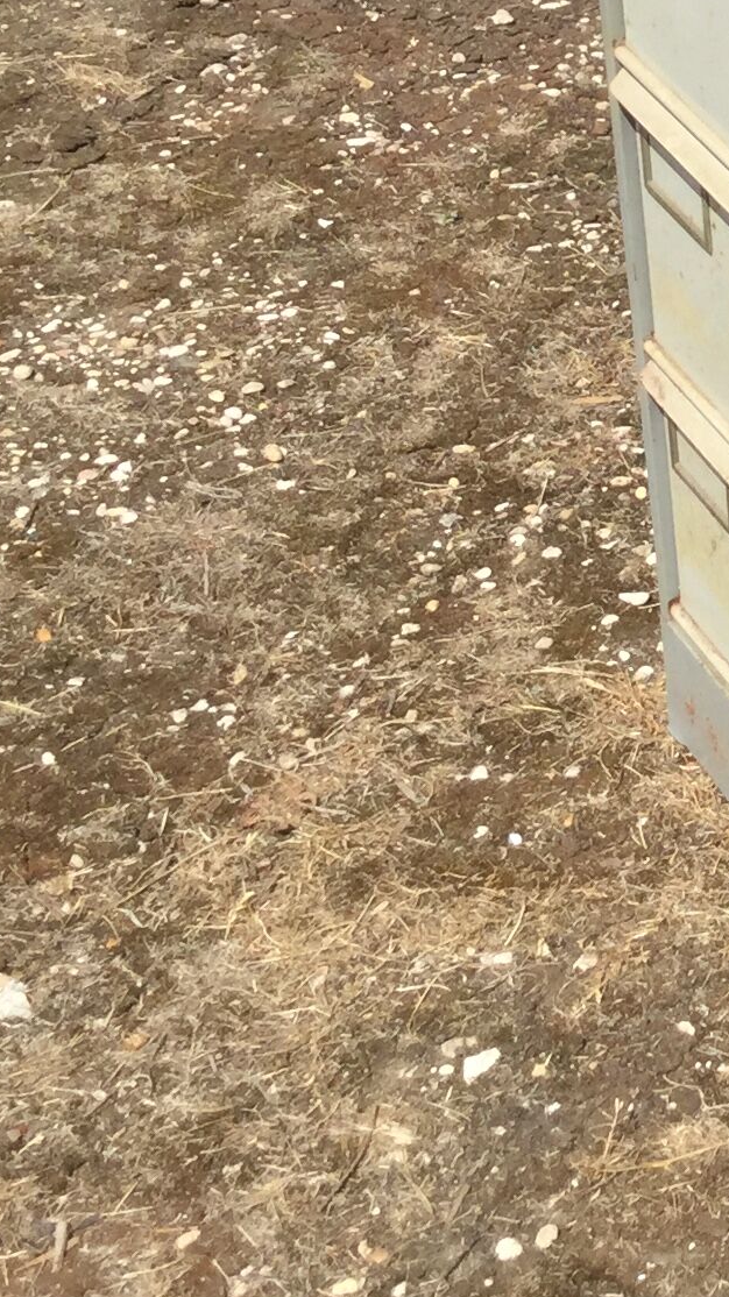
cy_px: 224
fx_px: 3405
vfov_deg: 21.3
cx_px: 1315
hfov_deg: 11.4
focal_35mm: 99
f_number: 2.4
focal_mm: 3.3
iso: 25
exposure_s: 1/1404
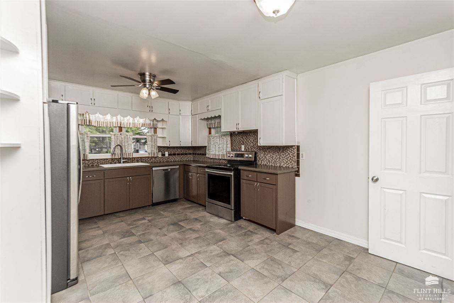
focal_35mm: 15
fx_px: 189
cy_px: 152
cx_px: 227
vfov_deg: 77.3
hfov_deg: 100.4
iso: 1250
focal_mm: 10
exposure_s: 1/60
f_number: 14
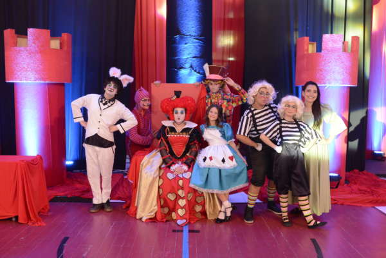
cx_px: 193
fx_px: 375
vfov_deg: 37.9
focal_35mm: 35
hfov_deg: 54.4
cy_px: 129
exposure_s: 1/80
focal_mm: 35
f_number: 2.8
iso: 4000
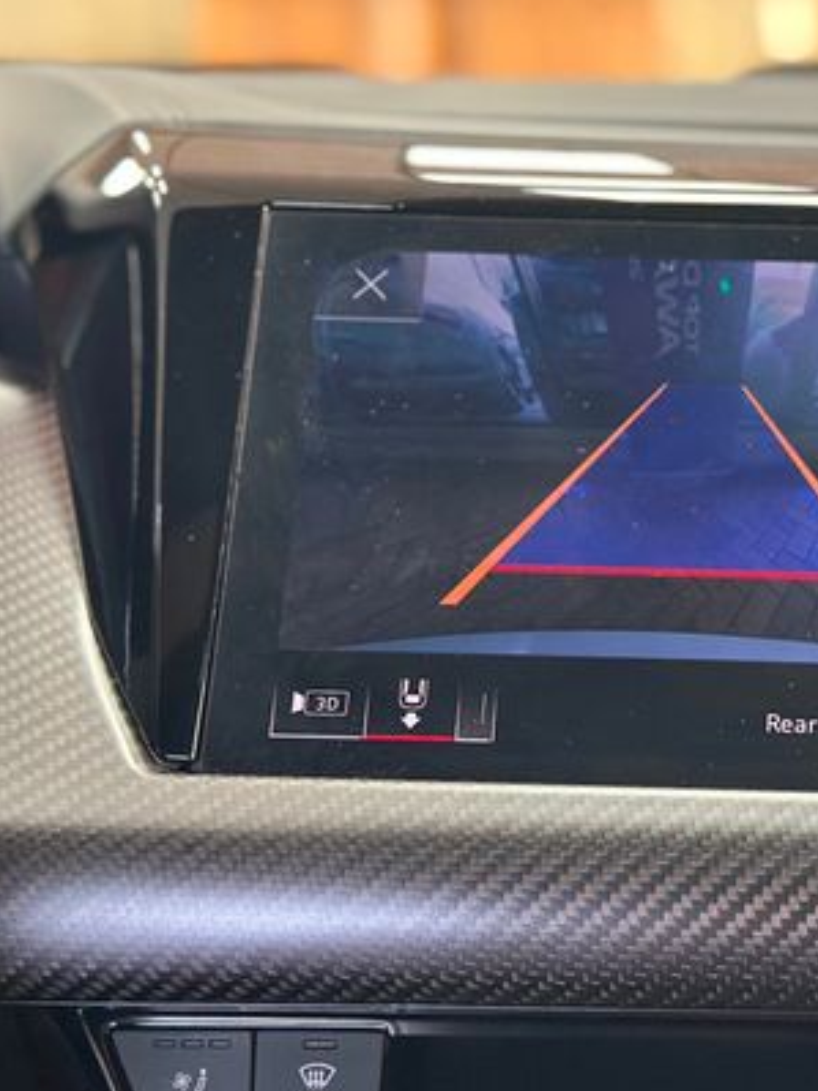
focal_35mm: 77
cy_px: 479
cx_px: 826
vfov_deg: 25.3
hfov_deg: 18.6
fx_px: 2427
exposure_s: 1/60
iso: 400
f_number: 1.78
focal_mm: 6.86
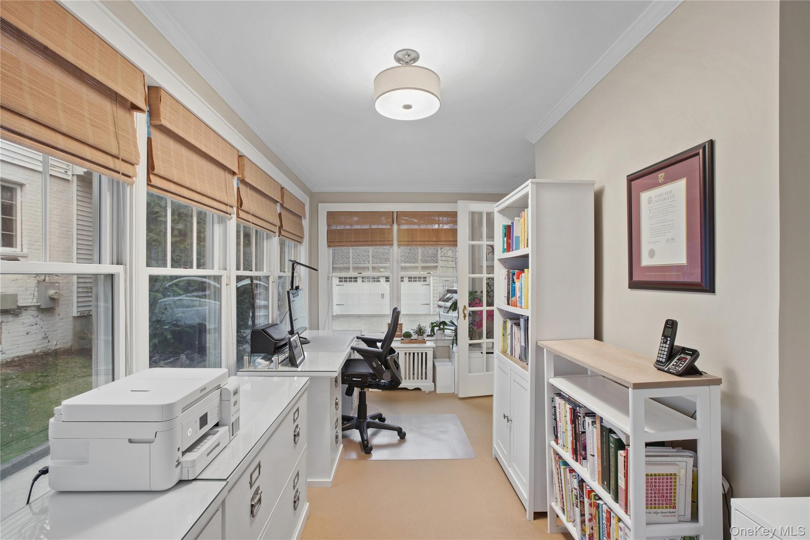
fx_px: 360
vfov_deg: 73.7
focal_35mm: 16
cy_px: 270
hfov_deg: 96.7
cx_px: 405
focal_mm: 16
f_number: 11
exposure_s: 1.3
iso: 100
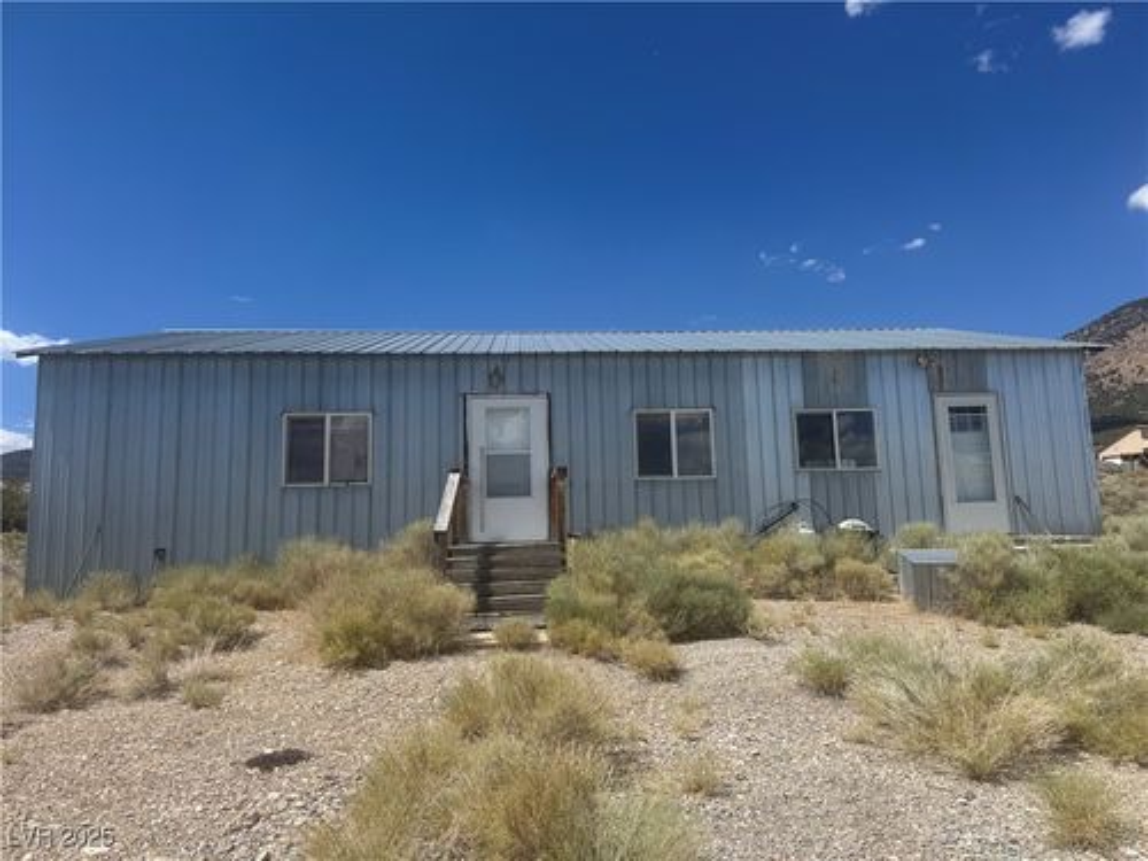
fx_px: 796
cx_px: 574
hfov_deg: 71.6
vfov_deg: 56.8
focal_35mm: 24
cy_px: 430
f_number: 1.78
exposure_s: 1/7092
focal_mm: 6.76
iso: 80
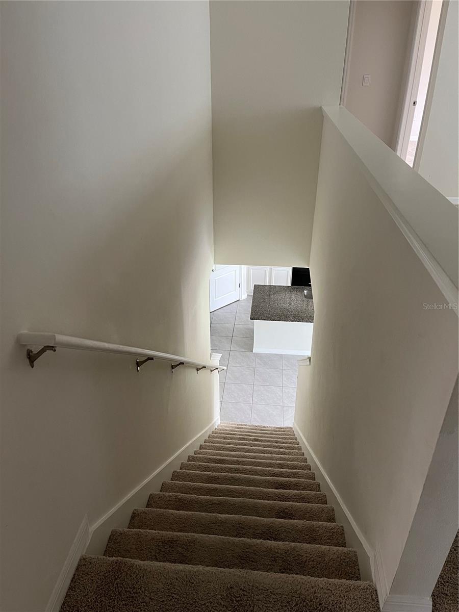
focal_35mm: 26
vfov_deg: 67.3
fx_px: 460
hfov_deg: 53.1
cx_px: 230
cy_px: 306
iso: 200
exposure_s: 1/60
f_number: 1.6
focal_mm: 5.1
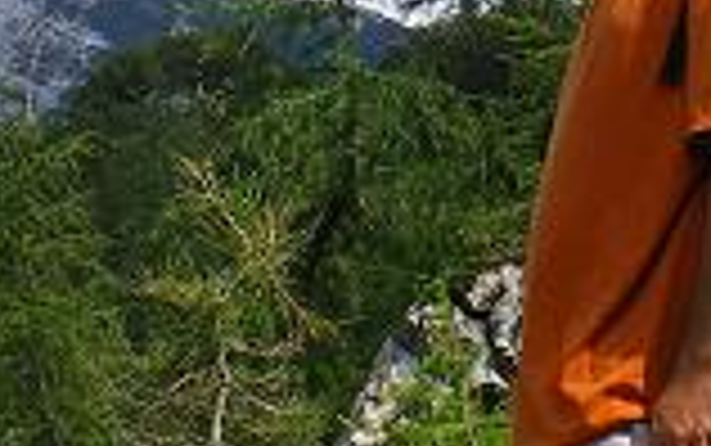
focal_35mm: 219
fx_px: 4247
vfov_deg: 6.0
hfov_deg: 9.6
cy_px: 41
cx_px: 270
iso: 64
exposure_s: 1/160
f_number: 5.9
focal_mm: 10.3
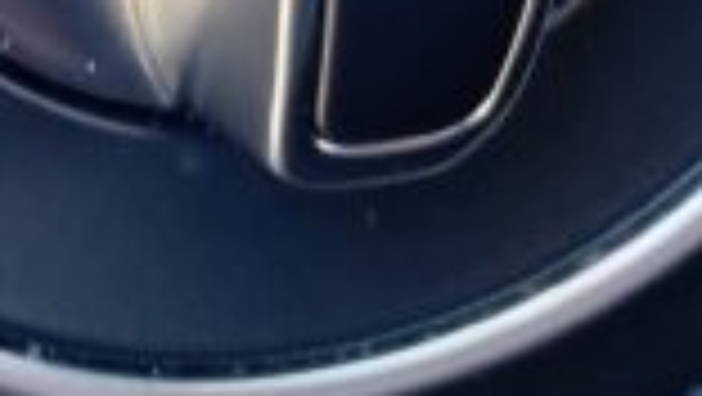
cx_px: -86
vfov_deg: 8.5
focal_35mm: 140
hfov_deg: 14.9
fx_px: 2608
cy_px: -220
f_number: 1.8
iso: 550
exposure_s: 1/25
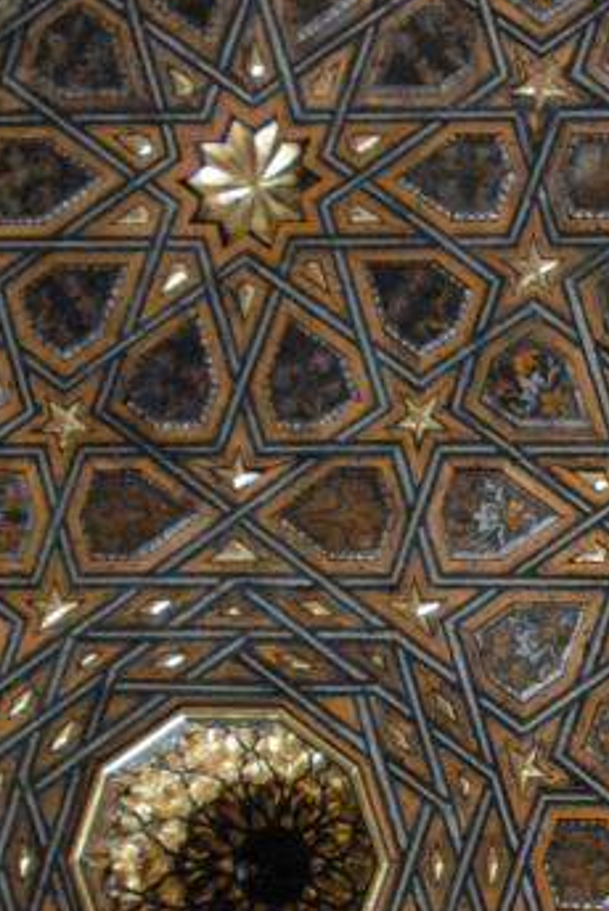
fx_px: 2152
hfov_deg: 15.1
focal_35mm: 85
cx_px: 875
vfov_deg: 23.2
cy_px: 841
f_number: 3.5
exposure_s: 1/45
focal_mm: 18
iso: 1600
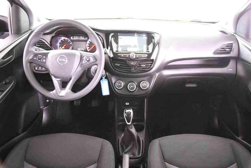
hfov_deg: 61.9
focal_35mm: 30
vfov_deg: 43.6
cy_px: 84
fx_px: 209
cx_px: 126
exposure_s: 1/30
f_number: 2.8
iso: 12800
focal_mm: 20
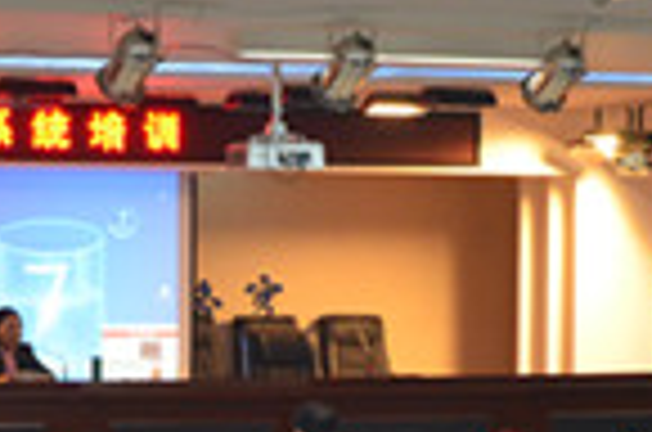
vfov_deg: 8.3
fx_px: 2909
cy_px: 594
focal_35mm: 161
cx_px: 342
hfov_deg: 12.8
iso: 1250
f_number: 4
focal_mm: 26
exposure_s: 1/30
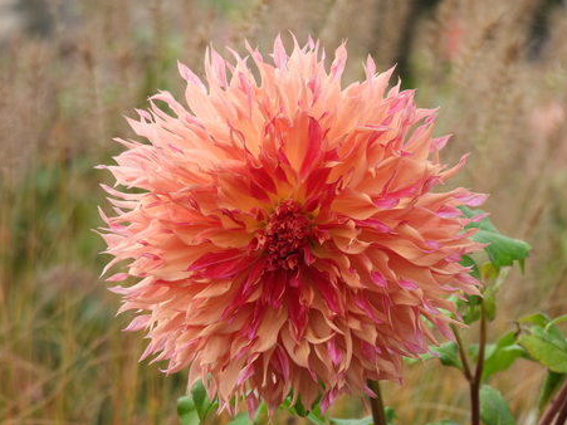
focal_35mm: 245
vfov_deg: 6.1
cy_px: 214
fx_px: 4012
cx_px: 285
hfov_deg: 8.1
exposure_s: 1/160
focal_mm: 42.8
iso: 100
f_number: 4.5
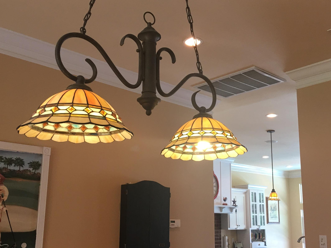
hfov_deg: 45.8
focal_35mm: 41
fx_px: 392
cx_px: 173
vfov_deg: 34.9
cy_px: 155
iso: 40
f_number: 2.2
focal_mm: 4.15
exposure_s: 1/30
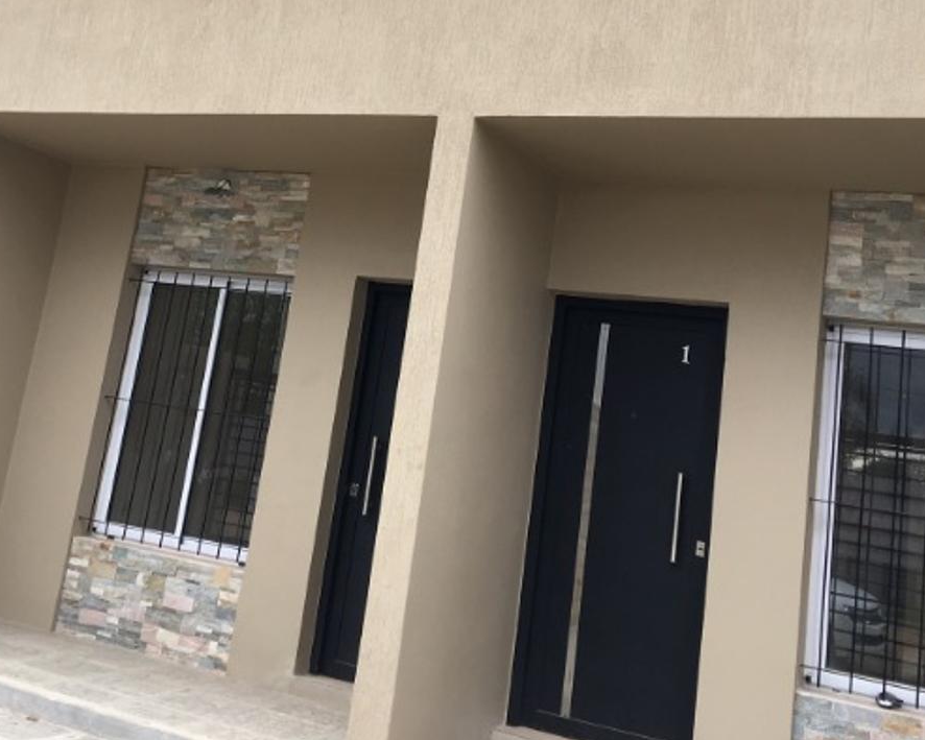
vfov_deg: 32.2
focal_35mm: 46
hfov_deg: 40.3
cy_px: 187
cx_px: 405
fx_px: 1259
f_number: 2.2
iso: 25
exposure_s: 1/222
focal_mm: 4.15
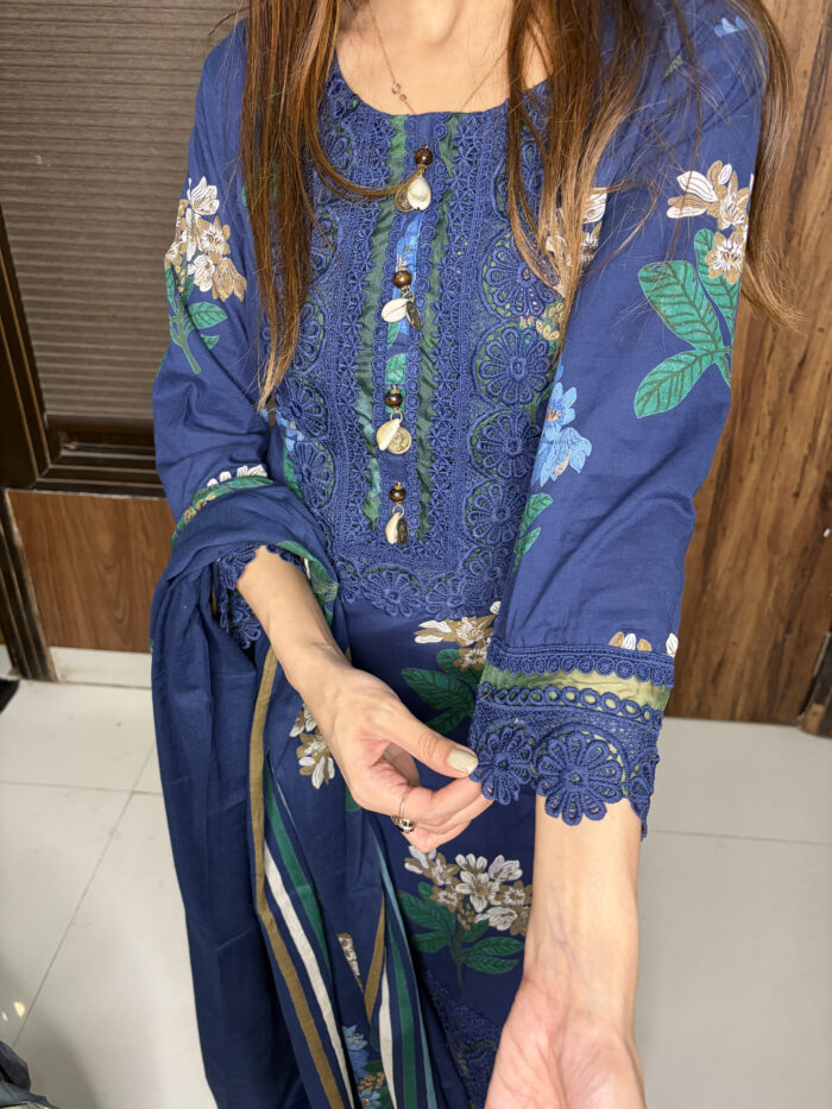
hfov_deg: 53.1
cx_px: 416
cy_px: 554
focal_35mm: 26
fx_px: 833
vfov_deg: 67.3
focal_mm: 5.96
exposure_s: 1/50
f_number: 1.6
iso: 200
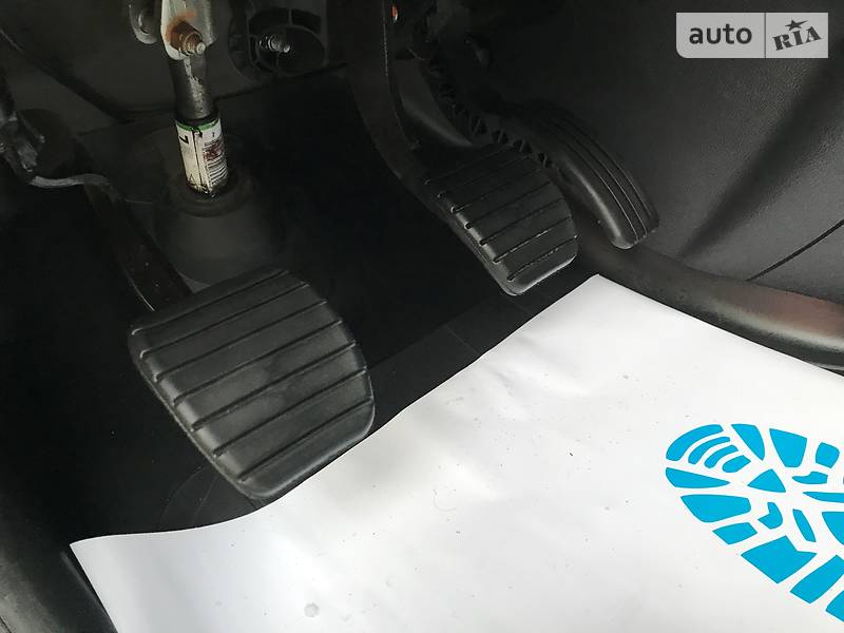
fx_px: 683
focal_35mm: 28
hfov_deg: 63.4
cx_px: 422
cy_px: 316
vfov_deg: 49.7
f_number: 1.8
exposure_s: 1/17
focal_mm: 4
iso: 50
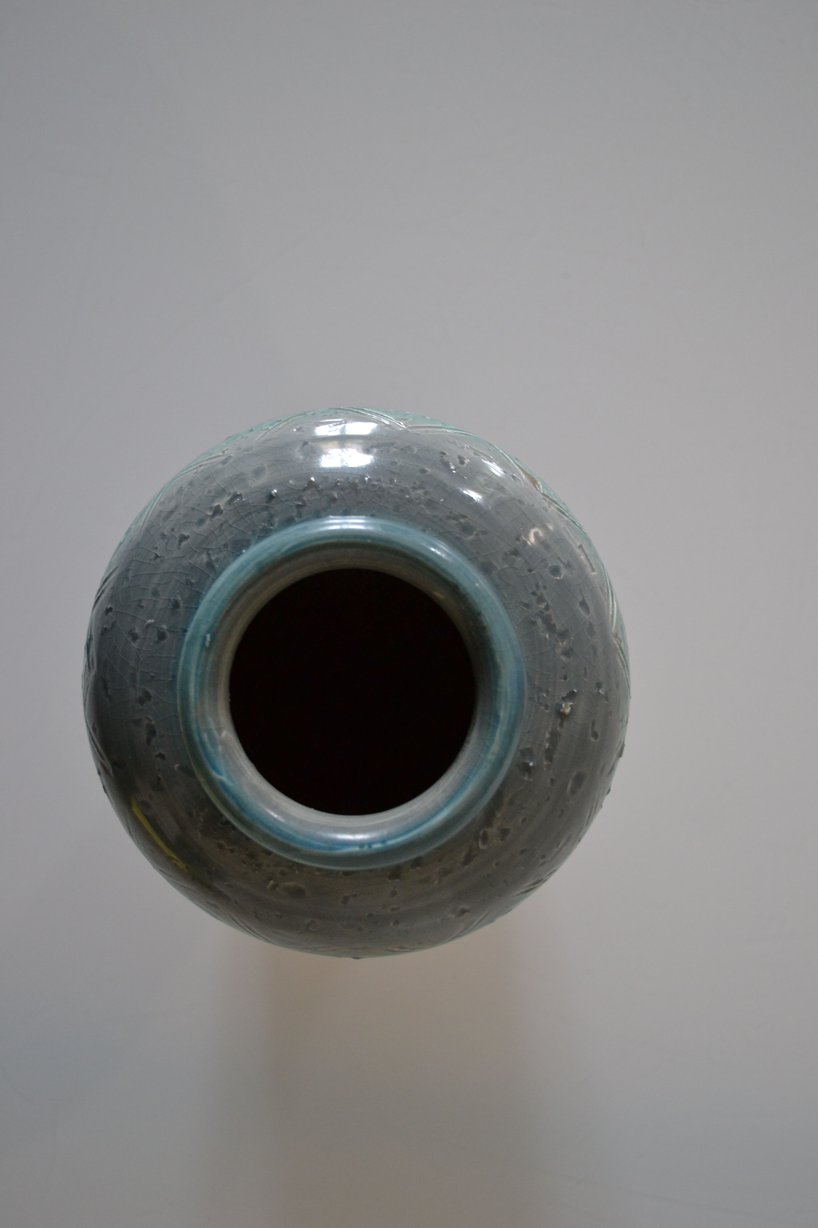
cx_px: 409
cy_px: 614
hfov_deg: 34.2
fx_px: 1329
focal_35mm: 39
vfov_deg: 49.6
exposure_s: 1/15
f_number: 4.2
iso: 720
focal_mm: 26
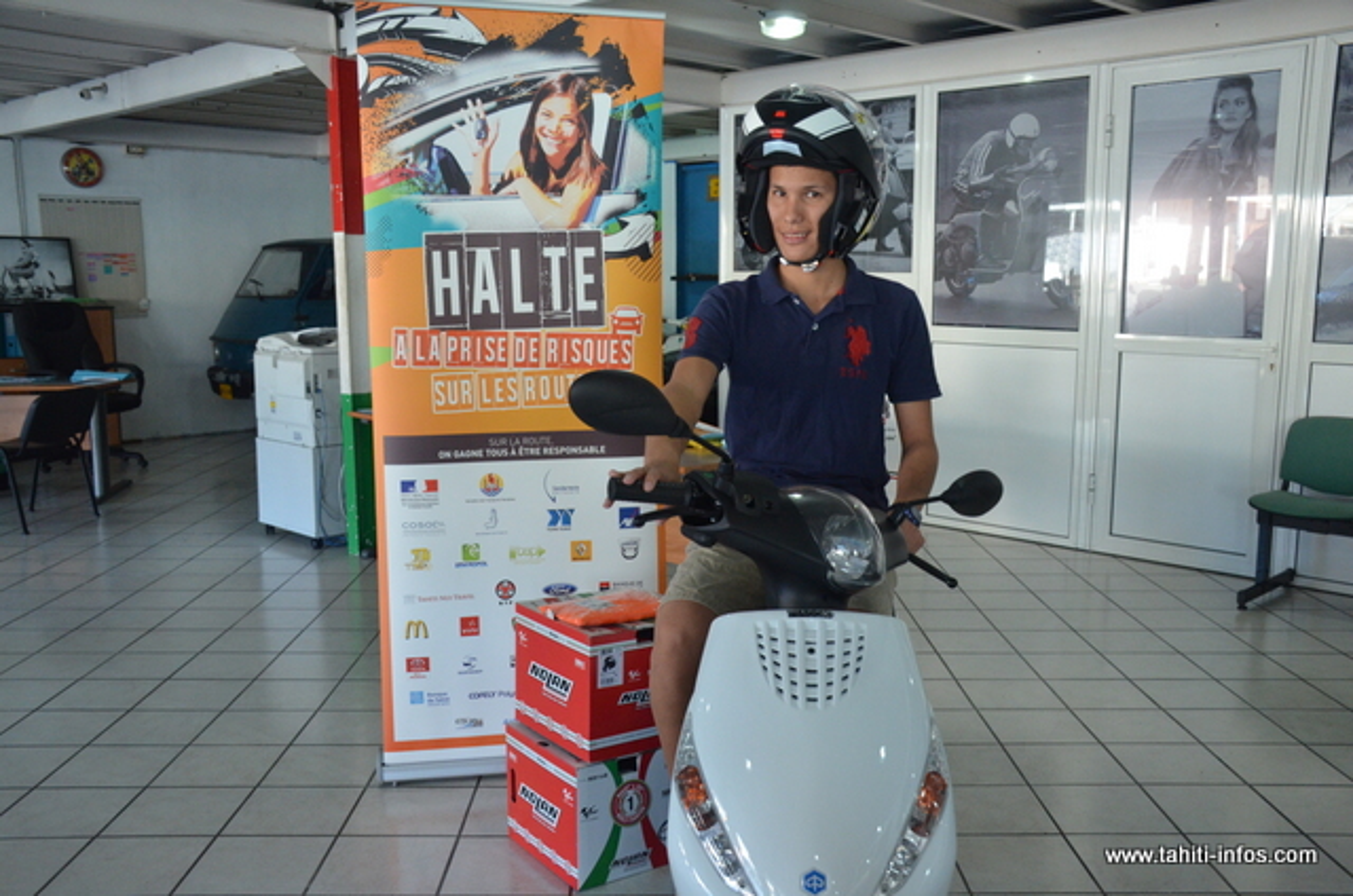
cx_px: 676
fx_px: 1294
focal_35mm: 34
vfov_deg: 38.2
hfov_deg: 55.2
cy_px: 448
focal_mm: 23
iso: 1600
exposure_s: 1/125
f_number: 5.6
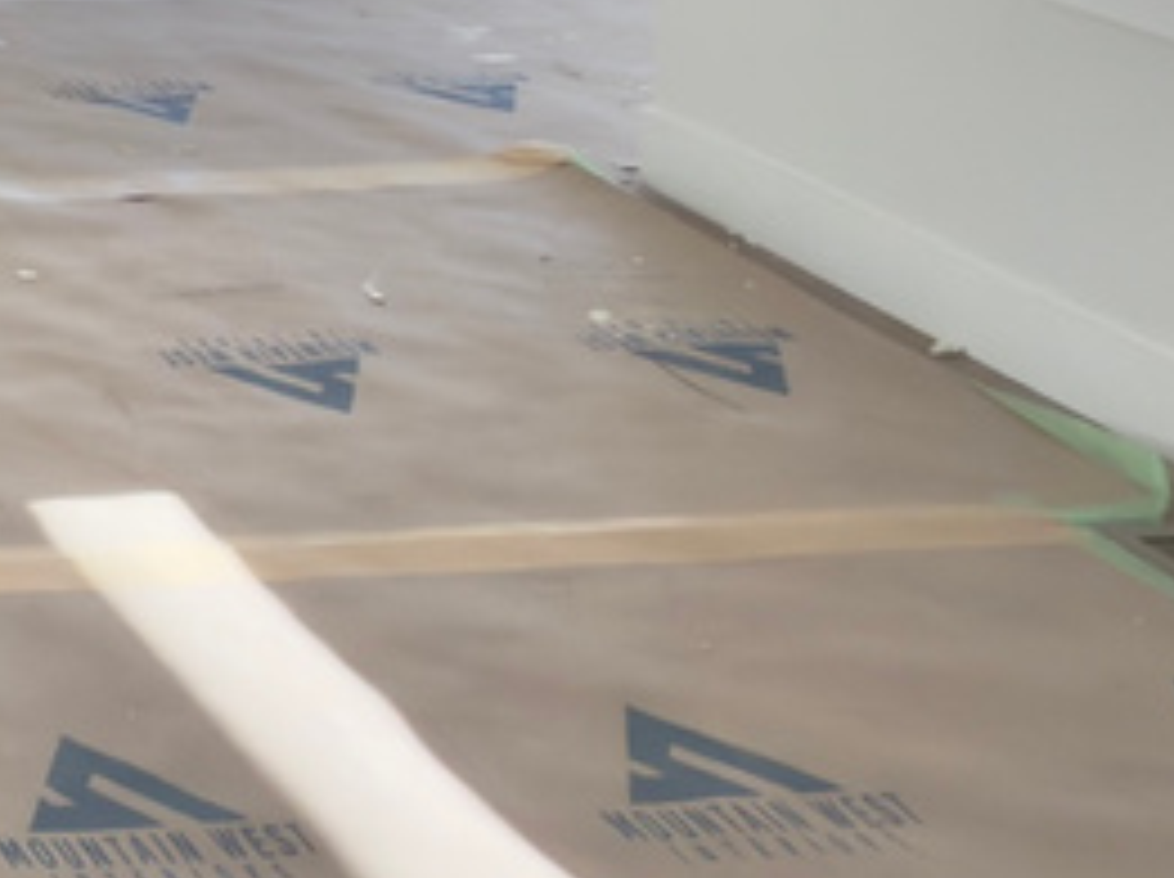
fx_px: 1863
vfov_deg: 19.8
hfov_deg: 21.5
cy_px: -684
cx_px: -972
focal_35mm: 55
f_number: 2.2
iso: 32
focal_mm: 2.22
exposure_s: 1/177
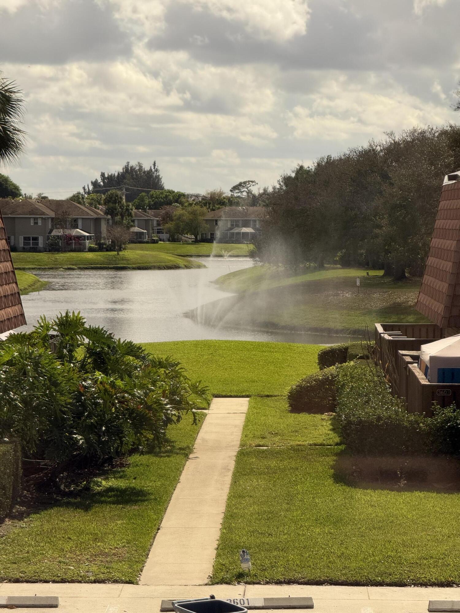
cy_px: 306
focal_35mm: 120
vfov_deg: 16.4
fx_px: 2126
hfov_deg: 12.3
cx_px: 230
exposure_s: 1/500
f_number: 2.8
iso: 64
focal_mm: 15.66
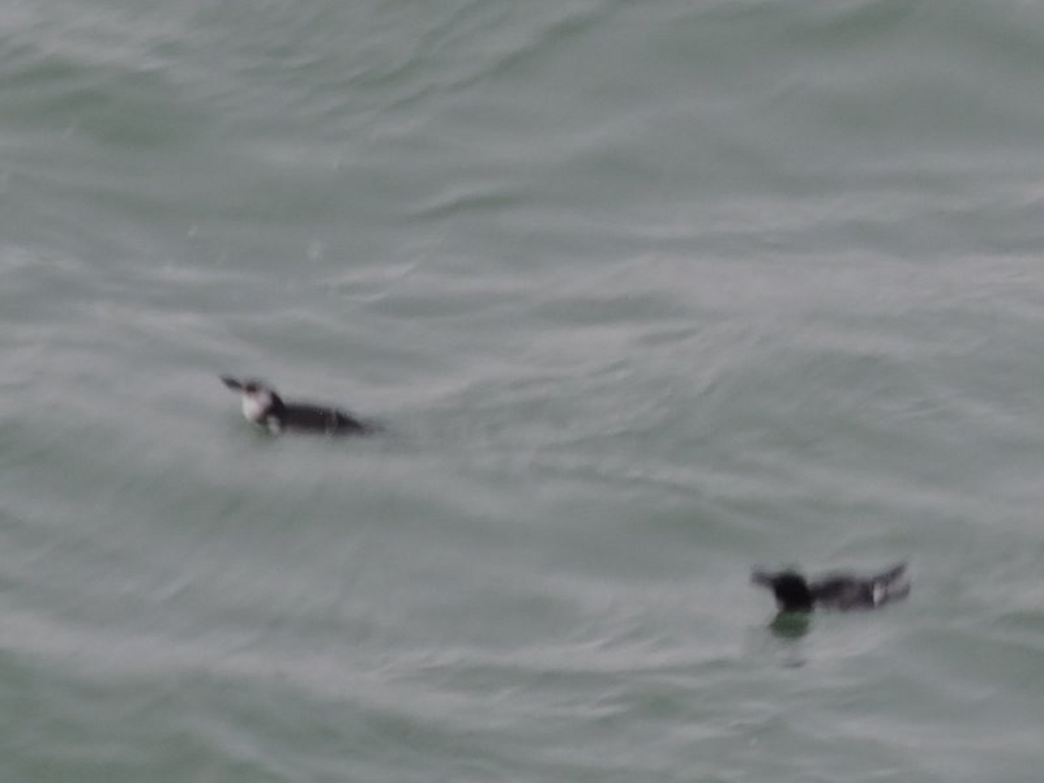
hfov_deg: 2.0
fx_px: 30159
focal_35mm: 1000
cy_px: 392
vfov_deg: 1.5
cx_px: 522
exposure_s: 1/20
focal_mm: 179.2
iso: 100
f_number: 8
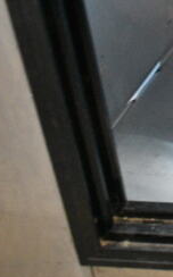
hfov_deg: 15.8
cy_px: 77
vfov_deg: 29.4
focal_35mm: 69
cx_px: 320
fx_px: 522
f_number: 4.5
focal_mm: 18
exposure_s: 1/80
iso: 6400
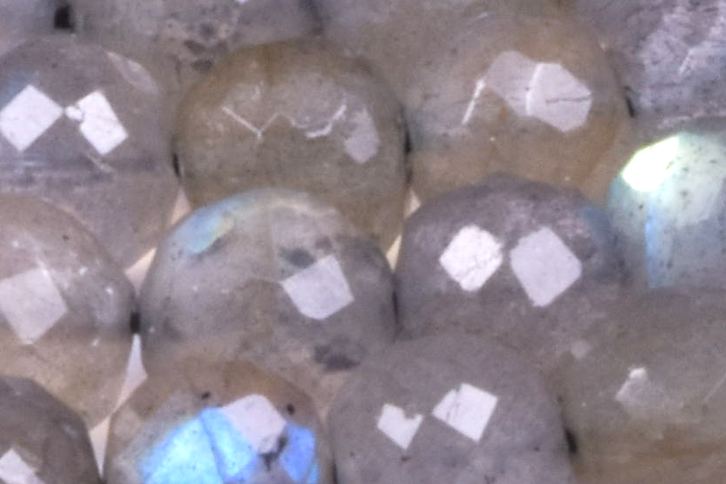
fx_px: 11232
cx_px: 734
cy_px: -367
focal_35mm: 557
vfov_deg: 2.5
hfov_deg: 3.7
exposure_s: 1/125
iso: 250
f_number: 32
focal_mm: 70
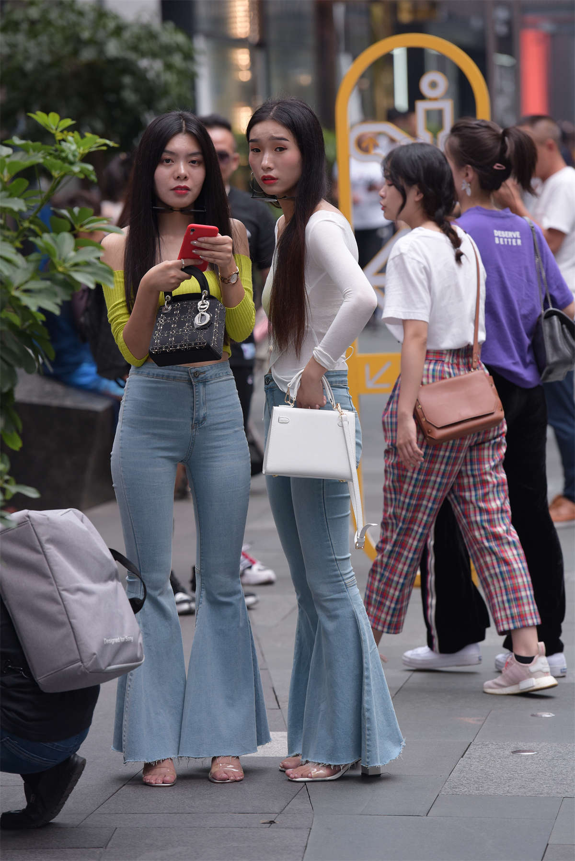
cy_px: 430
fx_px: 4069
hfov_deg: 8.1
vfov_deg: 12.1
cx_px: 288
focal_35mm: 170
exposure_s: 1/800
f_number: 4
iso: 500
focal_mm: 170
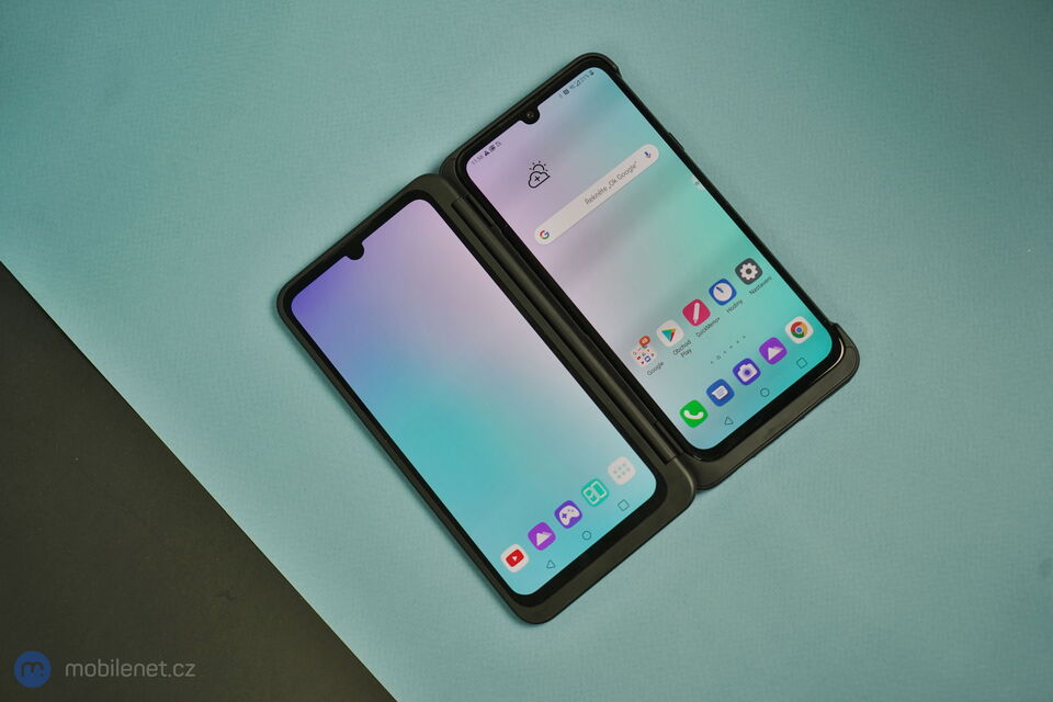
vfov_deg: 19.5
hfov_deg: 28.8
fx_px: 2047
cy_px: 351
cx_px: 526
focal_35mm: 70
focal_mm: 70
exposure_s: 1/200
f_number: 4
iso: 320
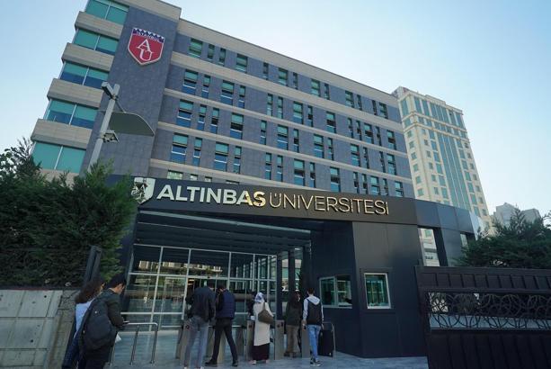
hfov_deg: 89.9
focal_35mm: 18
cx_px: 276
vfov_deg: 67.5
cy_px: 184
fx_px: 276
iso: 100
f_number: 7.1
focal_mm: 18
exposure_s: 1/160
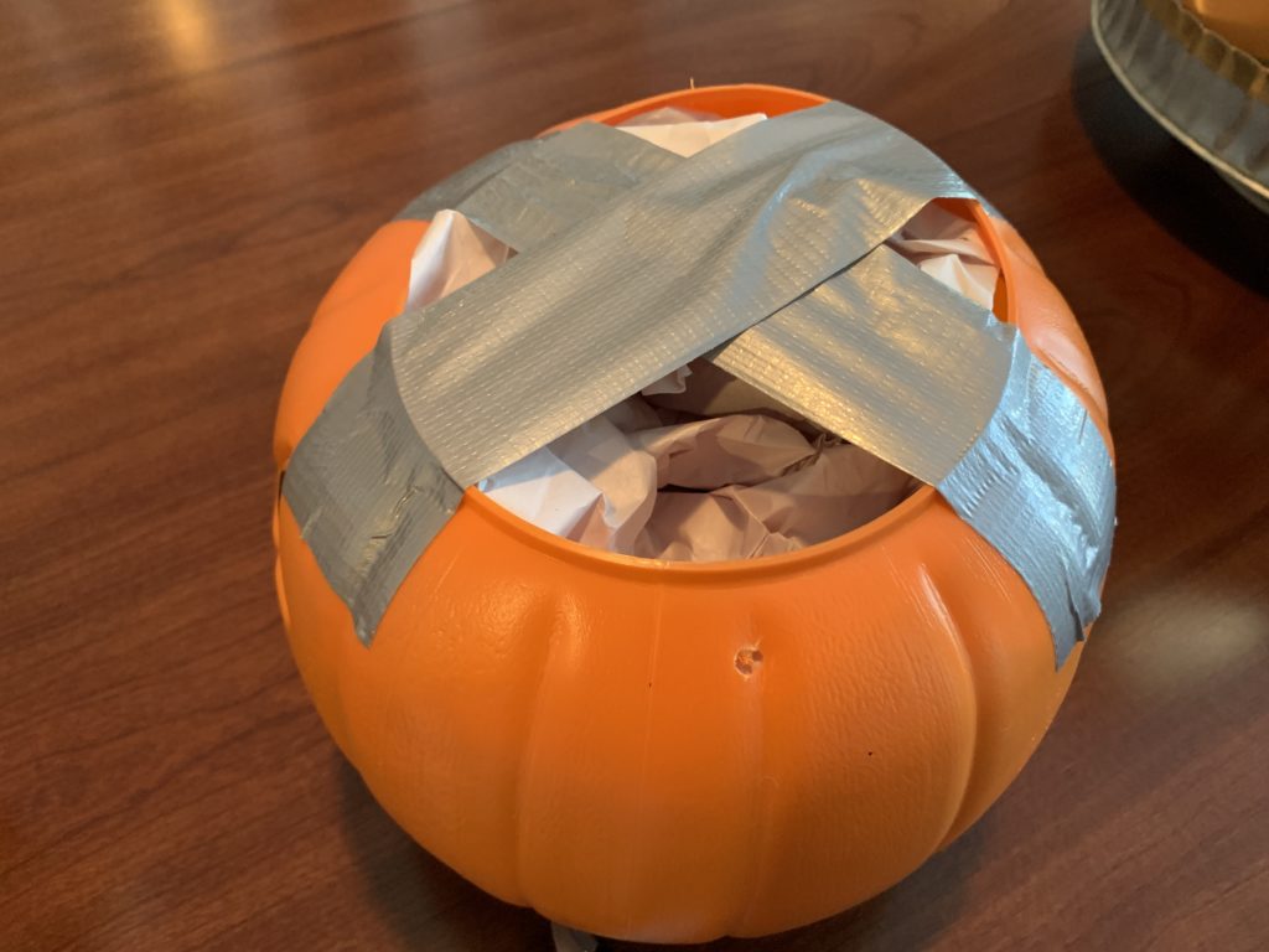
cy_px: 476
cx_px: 634
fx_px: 953
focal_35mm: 26
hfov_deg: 67.3
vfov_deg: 53.1
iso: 500
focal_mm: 4.25
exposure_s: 1/30
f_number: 1.8
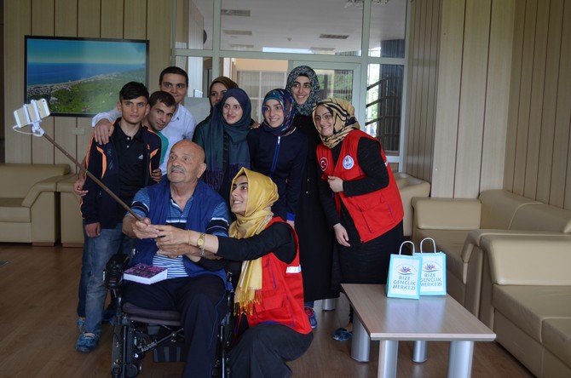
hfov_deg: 49.6
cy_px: 189
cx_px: 286
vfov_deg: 34.1
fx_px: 617
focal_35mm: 39
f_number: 4.5
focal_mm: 26
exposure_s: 1/80
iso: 400
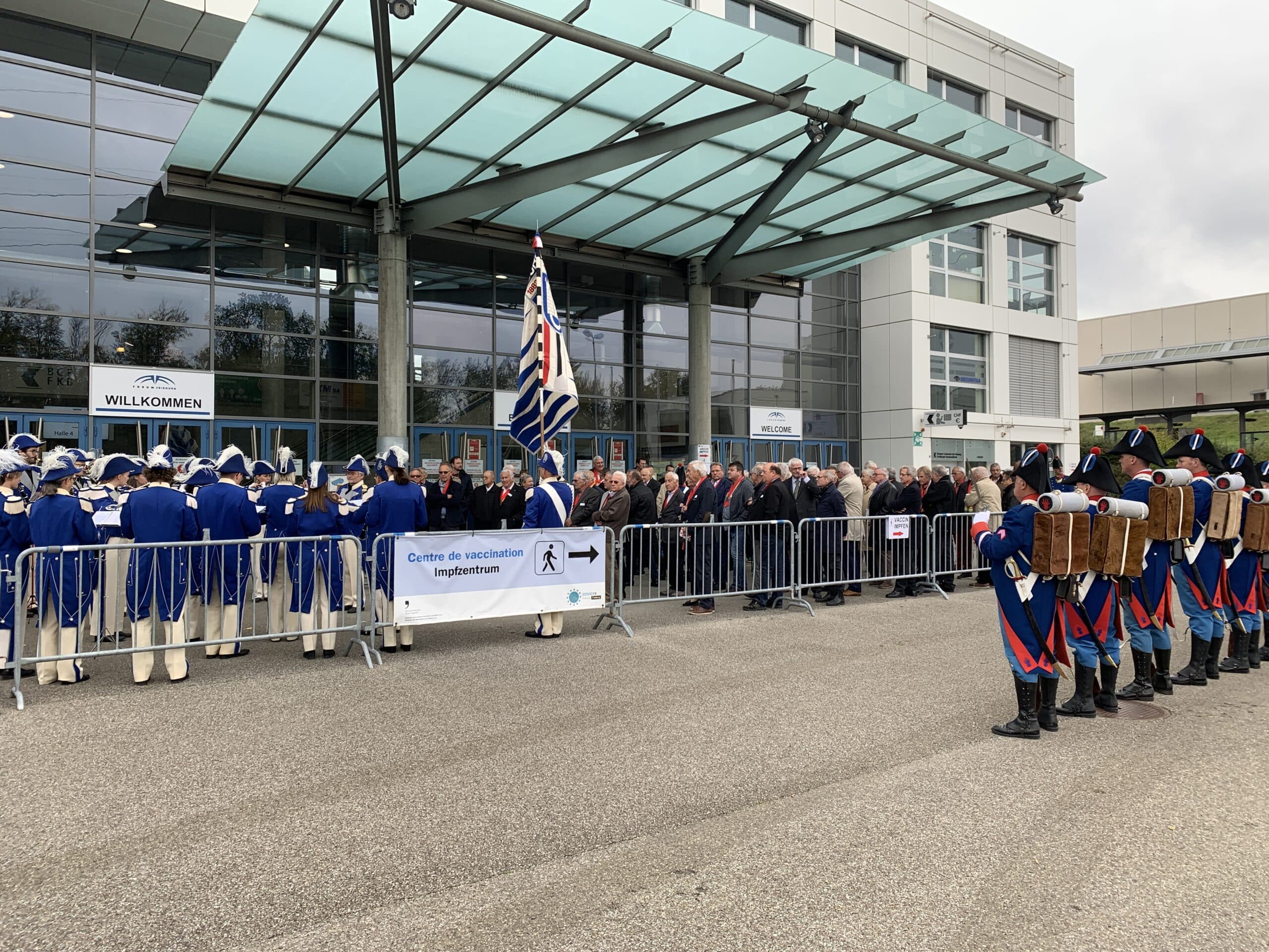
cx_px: 634
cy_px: 476
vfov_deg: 53.1
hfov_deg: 67.3
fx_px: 953
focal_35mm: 26
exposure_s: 1/209
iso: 25
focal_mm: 4.25
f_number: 1.8
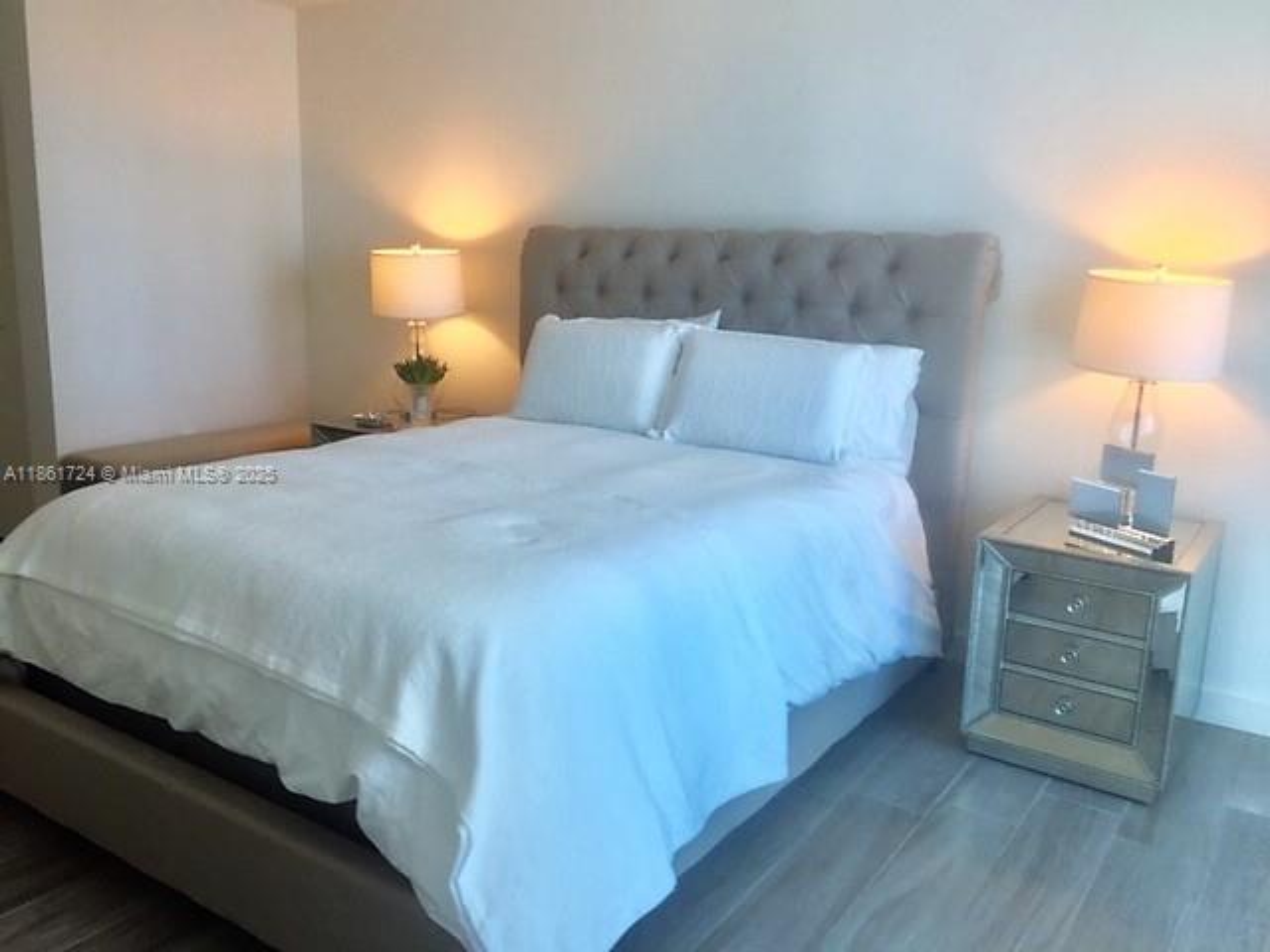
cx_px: 635
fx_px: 1064
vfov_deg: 48.2
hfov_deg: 61.7
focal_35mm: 29
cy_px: 476
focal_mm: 4.15
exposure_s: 1/60
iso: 32
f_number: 2.2
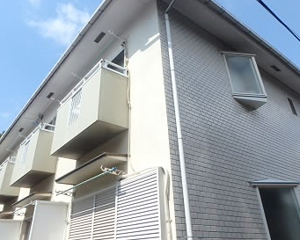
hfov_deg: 64.1
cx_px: 148
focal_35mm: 27
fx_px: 240
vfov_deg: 52.9
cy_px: 98
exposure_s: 1/2000
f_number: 6
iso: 800
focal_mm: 3.7
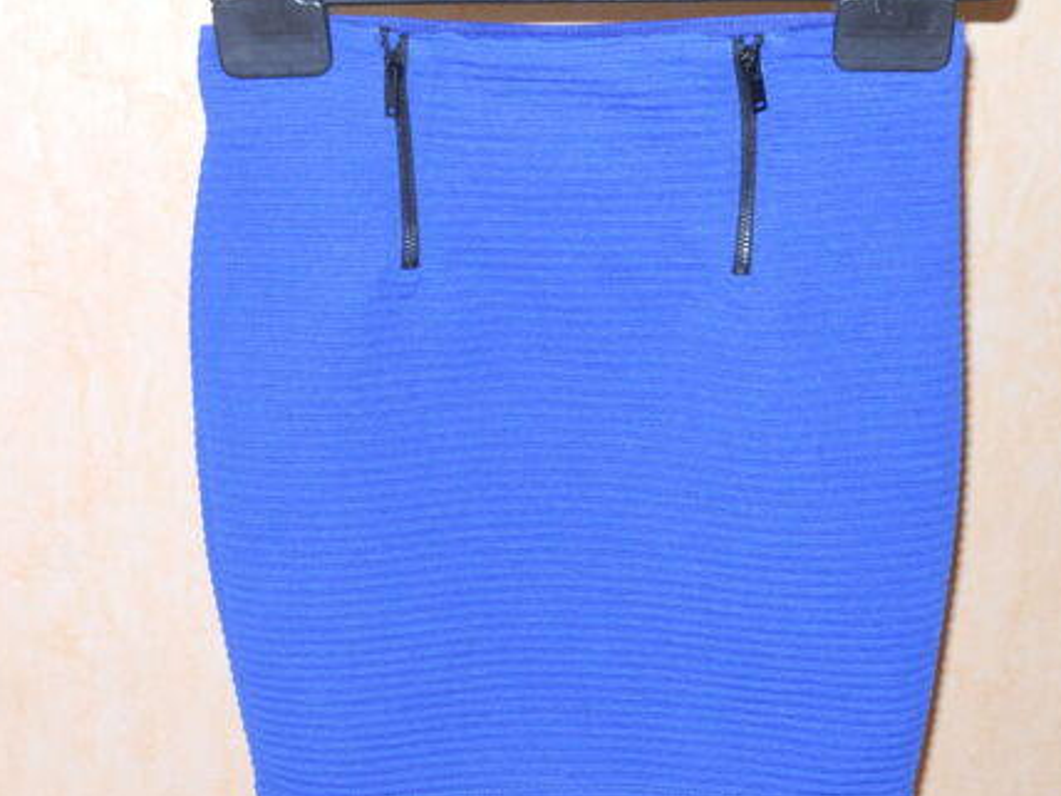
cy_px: 402
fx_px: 1410
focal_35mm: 46
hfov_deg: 41.2
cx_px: 543
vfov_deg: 31.5
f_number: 3.2
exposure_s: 1/30
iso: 125
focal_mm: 7.3
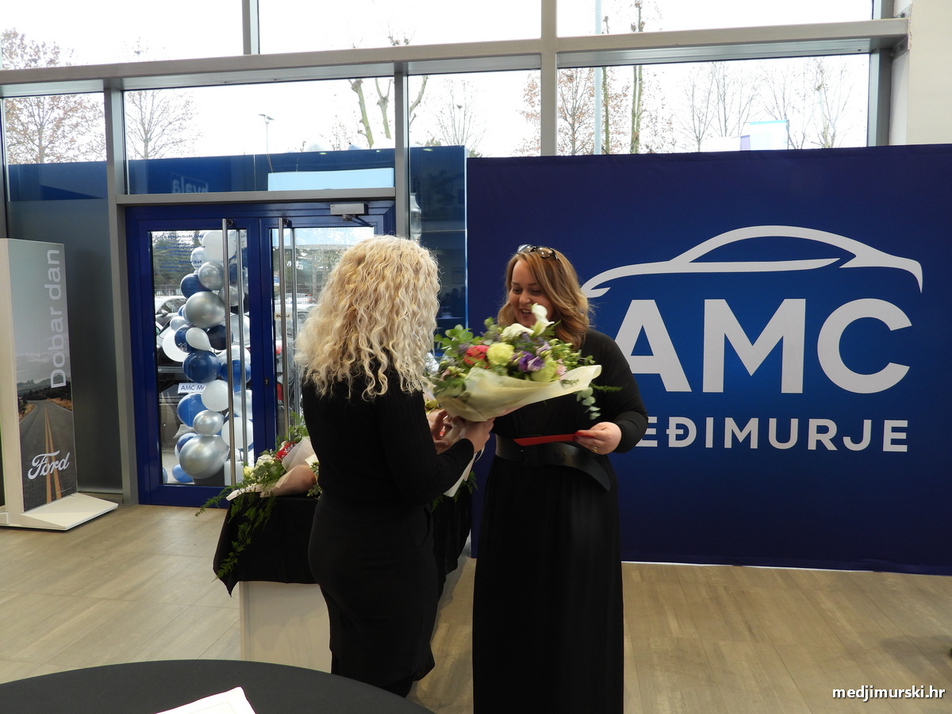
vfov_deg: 56.8
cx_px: 476
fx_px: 660
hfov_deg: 71.6
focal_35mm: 24
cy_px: 357
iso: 100
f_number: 2.8
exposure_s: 1/30
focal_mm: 4.3
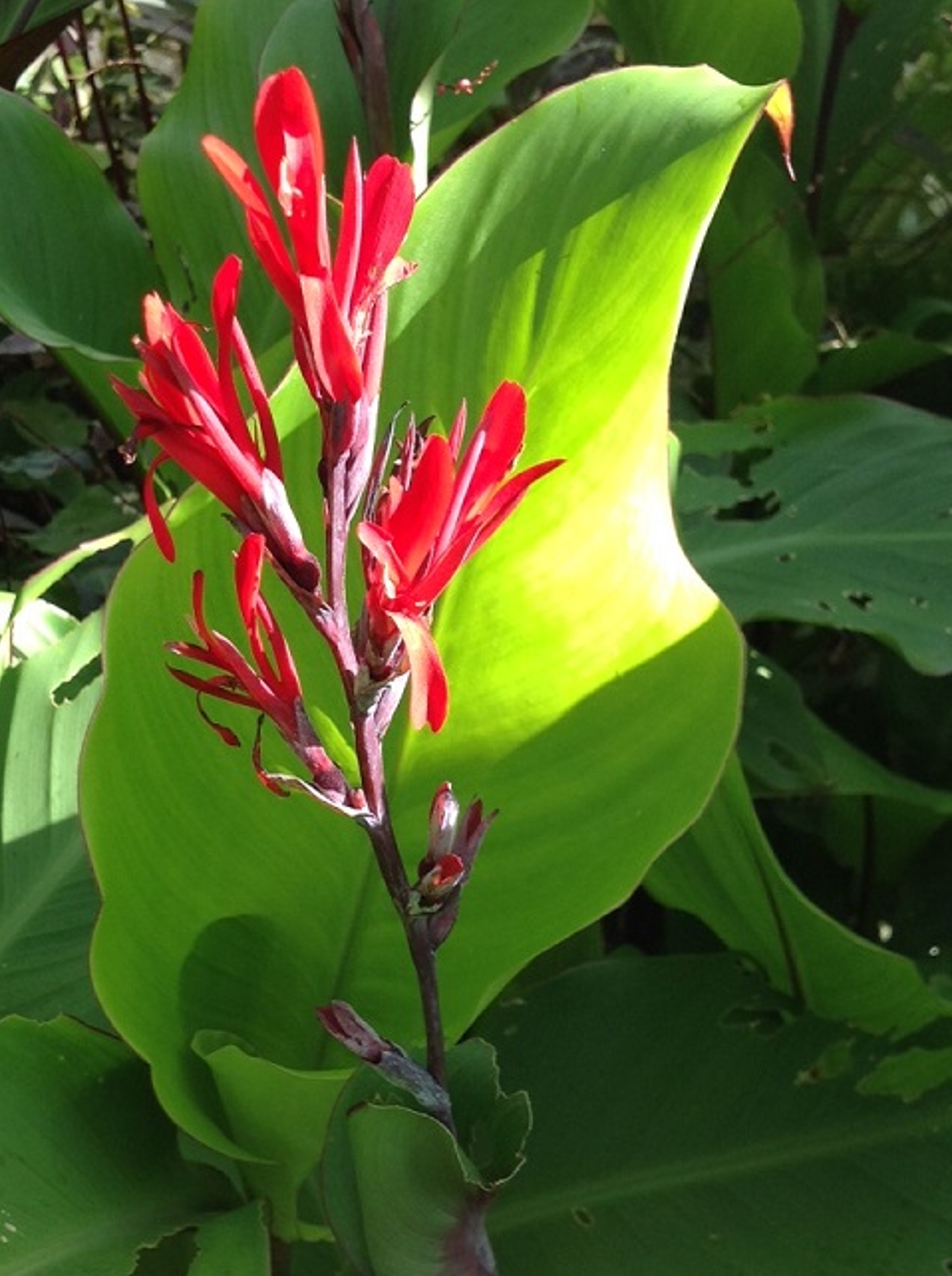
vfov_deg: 36.2
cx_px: 386
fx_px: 1950
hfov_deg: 27.4
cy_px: 658
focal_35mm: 53
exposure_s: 1/252
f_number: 2.4
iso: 50
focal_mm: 4.28
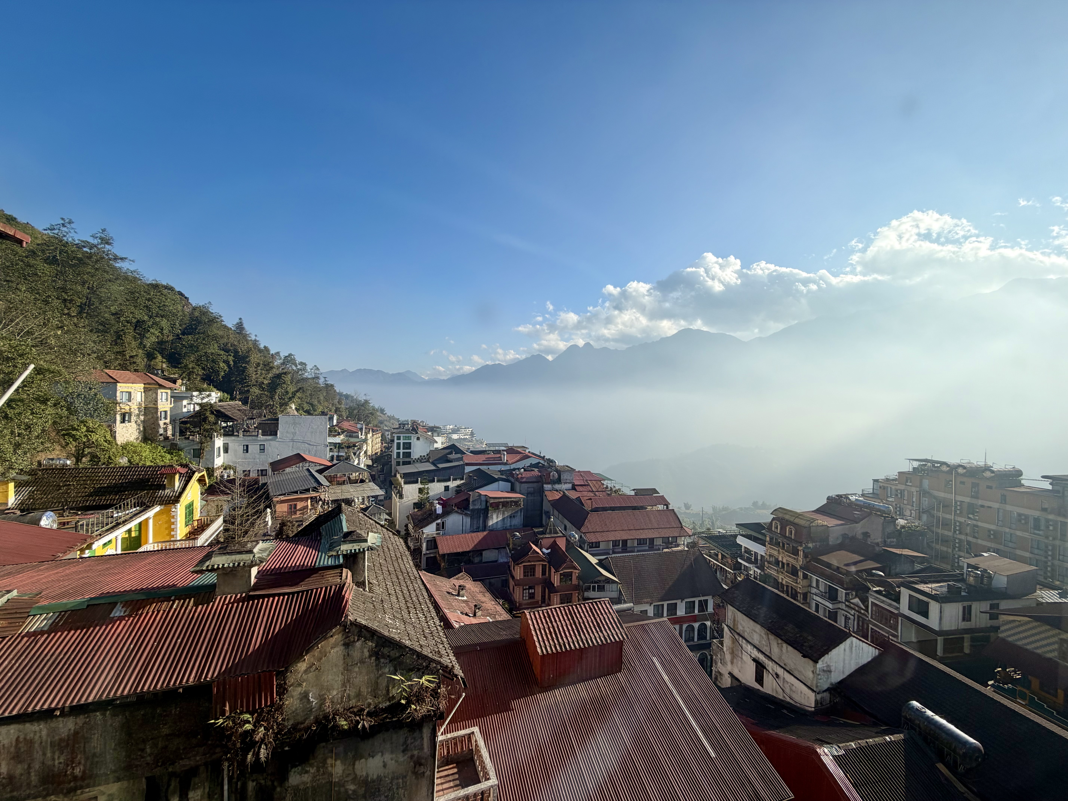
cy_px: 400
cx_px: 534
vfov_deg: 85.7
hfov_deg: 102.1
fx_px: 432
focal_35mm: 14
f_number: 2.2
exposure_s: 1/853
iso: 20
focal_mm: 2.22
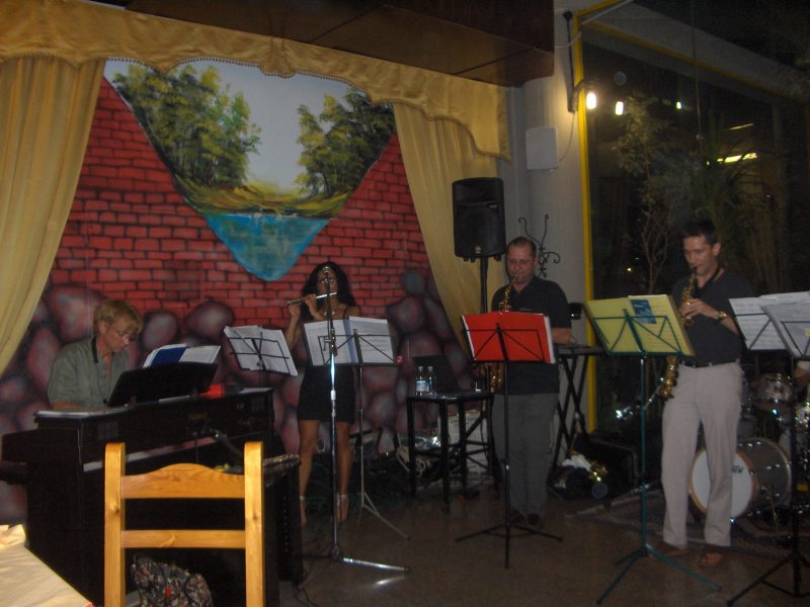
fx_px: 819
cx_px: 405
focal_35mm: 35
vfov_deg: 40.7
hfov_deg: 52.6
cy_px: 304
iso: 100
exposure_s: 1/60
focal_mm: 5.8
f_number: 2.6
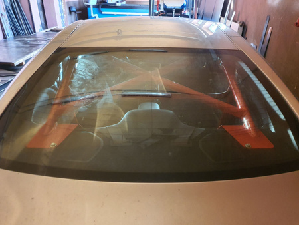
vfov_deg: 53.1
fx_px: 225
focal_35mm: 26
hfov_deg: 67.3
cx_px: 150
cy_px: 112
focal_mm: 4.3
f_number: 1.5
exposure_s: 1/50
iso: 640
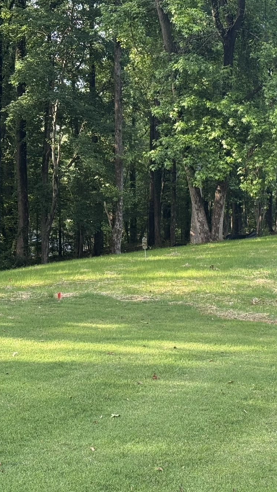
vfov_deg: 26.5
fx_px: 1045
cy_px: 261
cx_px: 167
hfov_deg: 15.1
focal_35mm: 80
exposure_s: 1/338
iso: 64
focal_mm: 6.76
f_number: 1.78
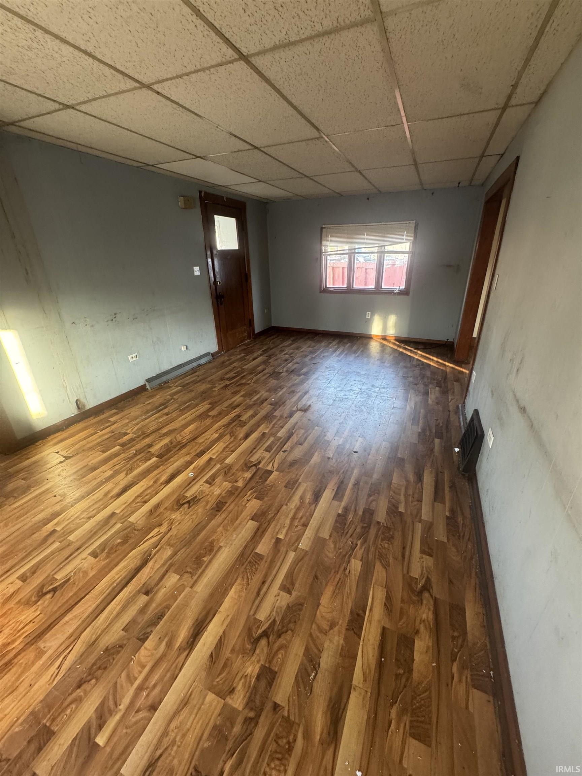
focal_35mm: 14
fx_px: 314
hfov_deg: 85.7
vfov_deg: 102.1
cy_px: 388
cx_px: 291
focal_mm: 2.22
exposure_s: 1/78
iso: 320
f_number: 2.2
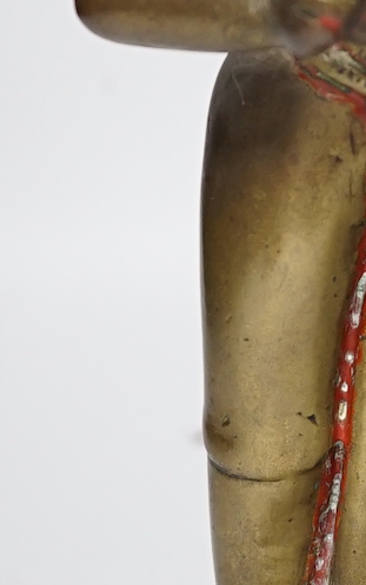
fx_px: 3306
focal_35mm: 207
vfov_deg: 10.1
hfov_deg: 6.3
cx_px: 507
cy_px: 127
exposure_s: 1/60
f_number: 3.5
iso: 500
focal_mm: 30
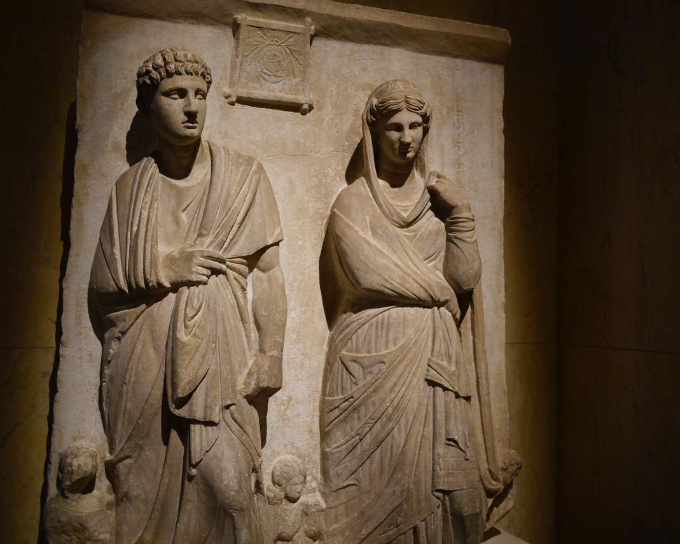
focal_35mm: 42
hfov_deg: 43.8
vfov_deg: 35.7
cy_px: 271
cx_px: 328
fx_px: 845
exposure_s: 1/60
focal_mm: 20
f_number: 1.7
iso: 640
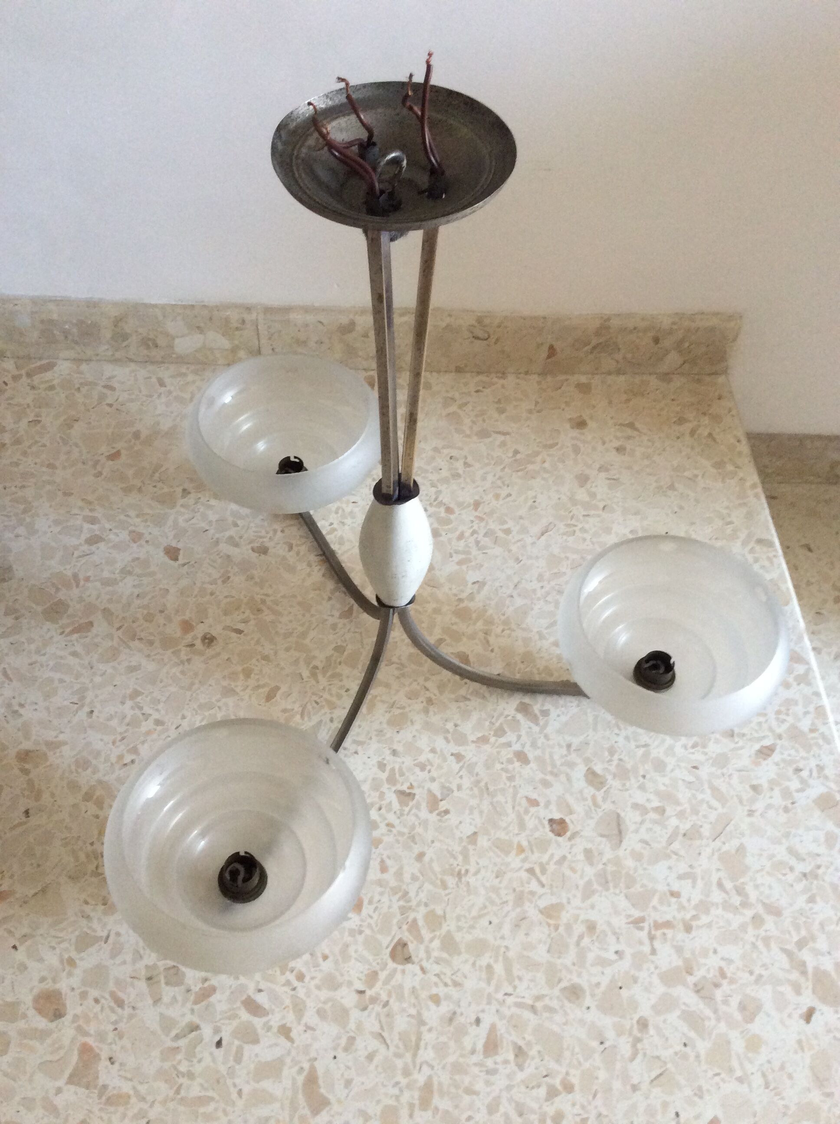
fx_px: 1038
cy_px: 562
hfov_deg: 44.1
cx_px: 420
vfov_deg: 56.9
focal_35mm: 32
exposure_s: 1/25
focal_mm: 3.3
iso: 160
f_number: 2.4
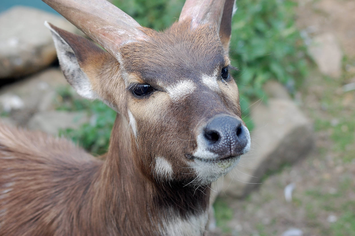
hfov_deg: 24.6
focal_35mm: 82
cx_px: 178
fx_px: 813
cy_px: 118
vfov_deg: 16.5
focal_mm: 55
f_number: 5.6
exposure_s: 1/125
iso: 250
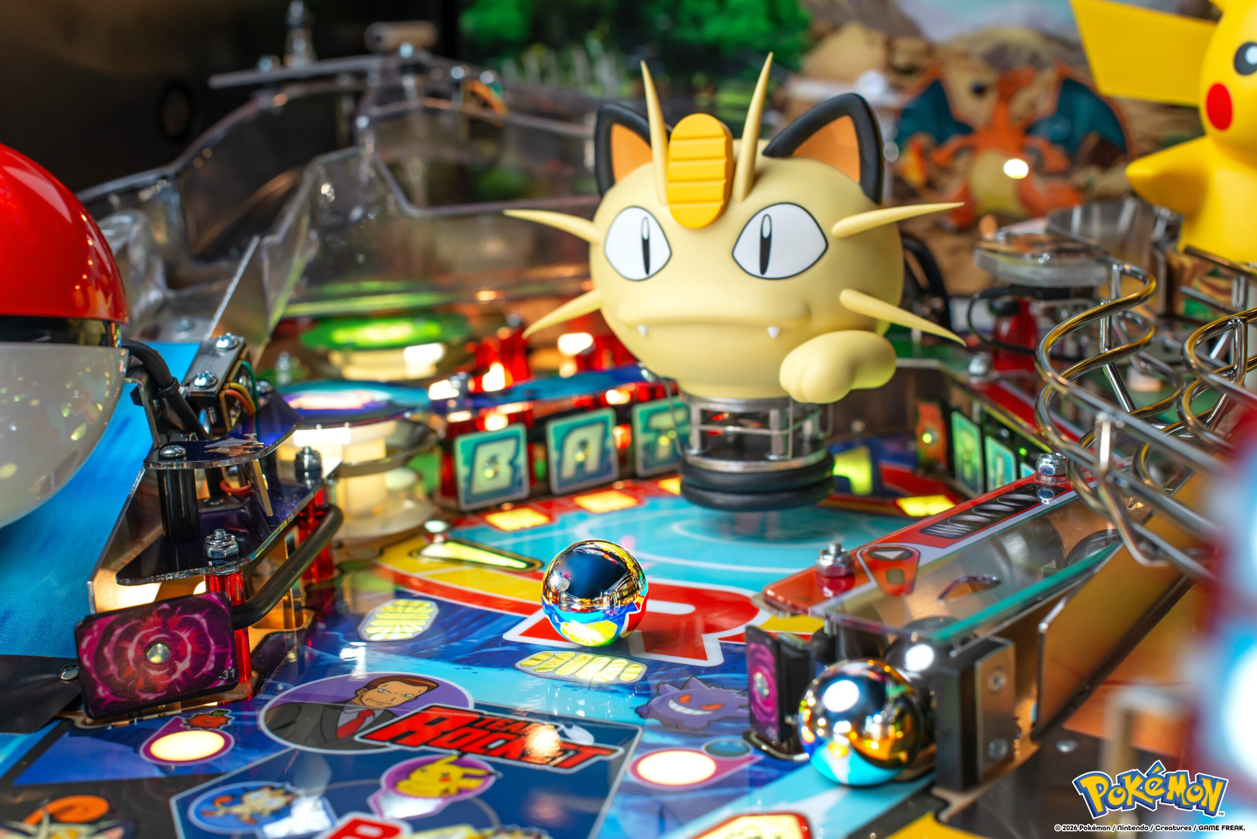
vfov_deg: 27.0
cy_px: 420
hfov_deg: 39.6
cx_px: 628
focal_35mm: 50
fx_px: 1746
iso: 320
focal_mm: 50
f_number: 6.3
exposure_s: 1/80
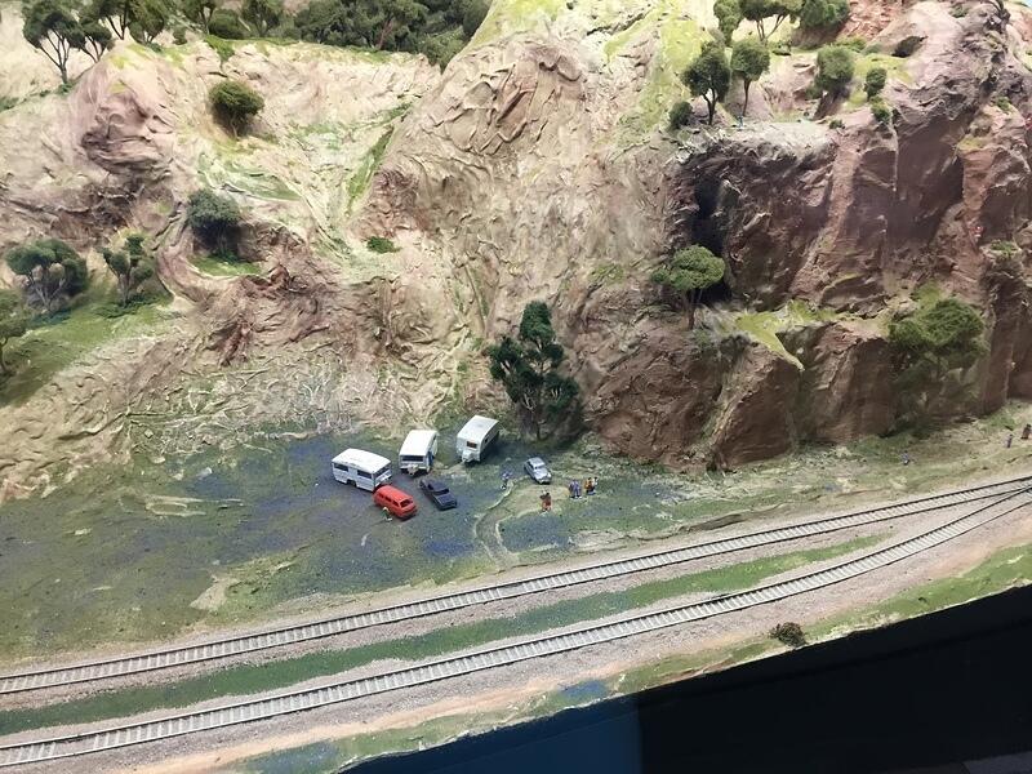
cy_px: 387
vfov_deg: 48.2
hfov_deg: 61.7
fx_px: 865
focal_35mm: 29
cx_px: 516
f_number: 2.2
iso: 125
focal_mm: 4.15
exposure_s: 1/33
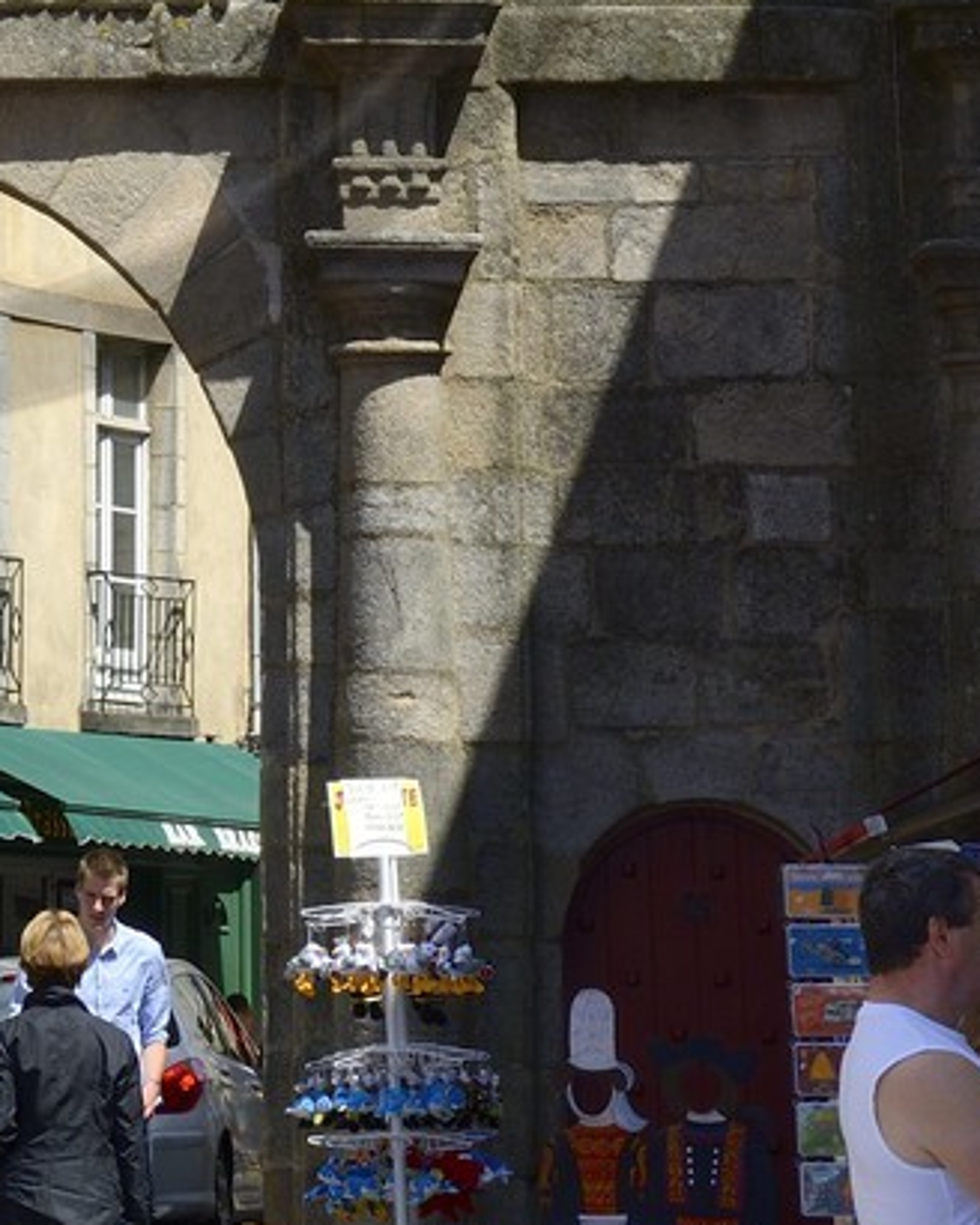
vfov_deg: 11.6
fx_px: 5837
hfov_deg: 9.5
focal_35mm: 161
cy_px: -499
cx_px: -206
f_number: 14
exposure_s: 1/200
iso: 200
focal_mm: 44
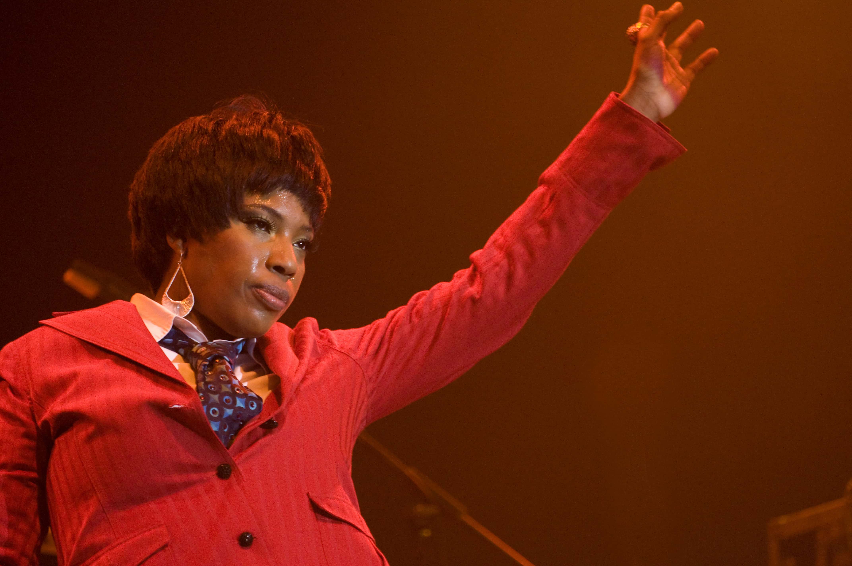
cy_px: 283
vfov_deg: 5.7
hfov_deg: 8.6
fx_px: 5673
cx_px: 426
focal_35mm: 240
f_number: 2.8
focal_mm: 160
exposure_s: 1/160
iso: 3200
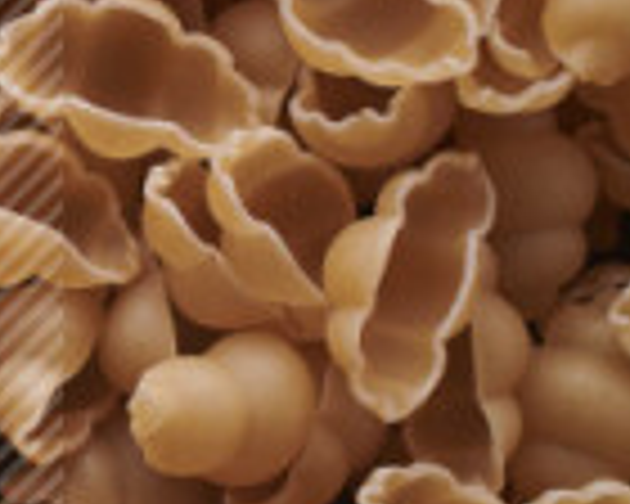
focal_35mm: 268
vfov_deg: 5.8
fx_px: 4997
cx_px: -1062
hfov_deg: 6.7
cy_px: 279
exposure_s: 1/100
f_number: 8
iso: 160
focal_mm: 50
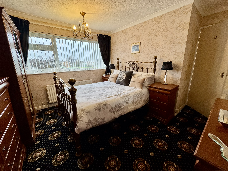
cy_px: 86
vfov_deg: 85.7
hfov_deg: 102.1
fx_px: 92
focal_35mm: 14
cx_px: 114
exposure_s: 1/100
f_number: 2.2
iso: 200
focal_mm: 2.22
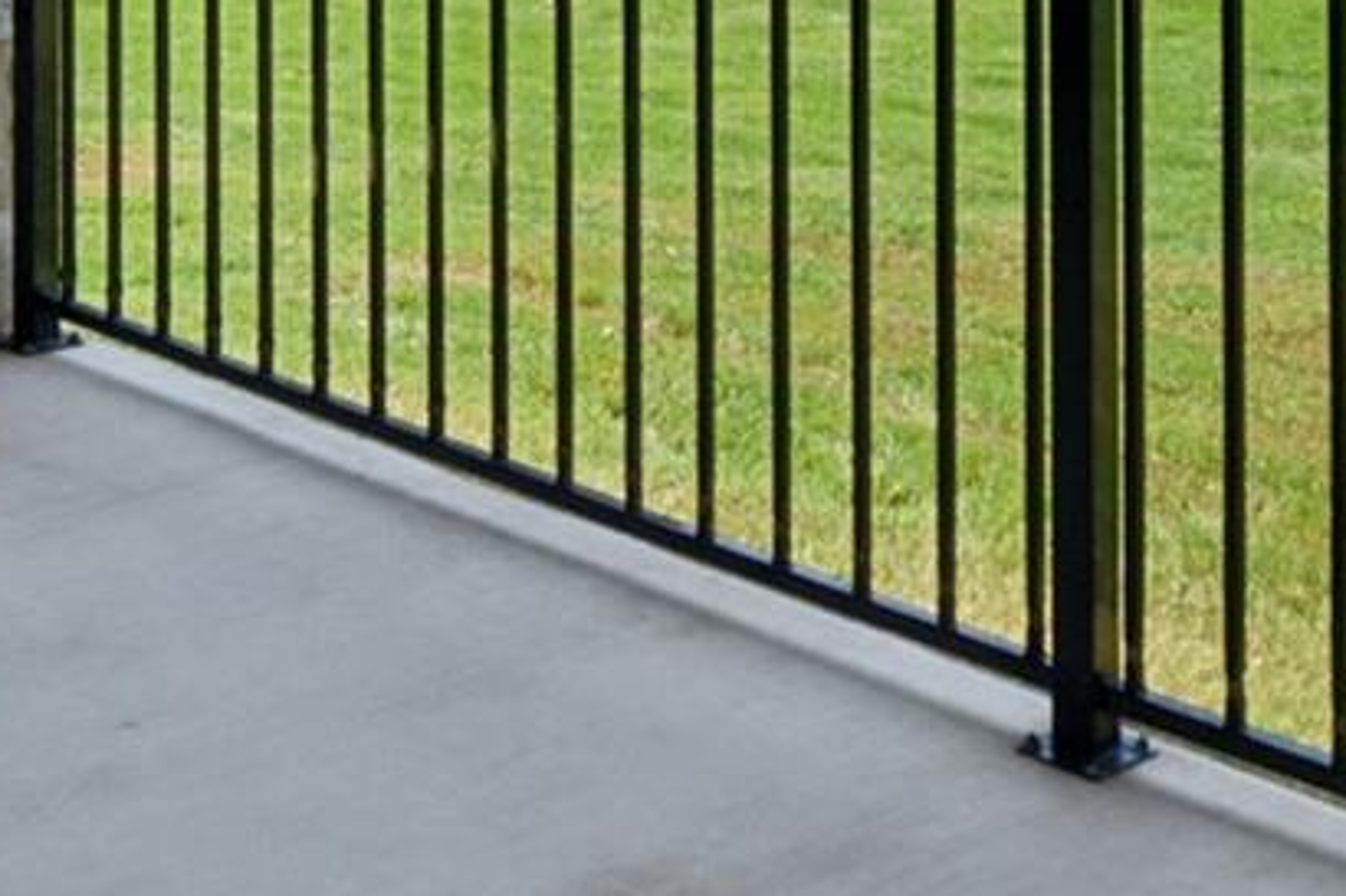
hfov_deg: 28.9
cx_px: 693
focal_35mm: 70
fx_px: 2616
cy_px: -504
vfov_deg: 17.3
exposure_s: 1/200
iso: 100
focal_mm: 14
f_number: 8
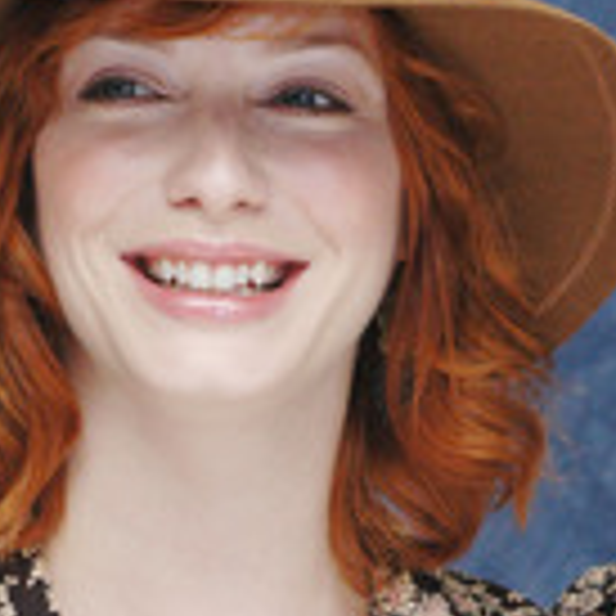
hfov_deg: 4.7
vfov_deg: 4.7
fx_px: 7469
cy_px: 477
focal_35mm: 371
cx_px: 261
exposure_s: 1/400
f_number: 7.1
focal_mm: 100
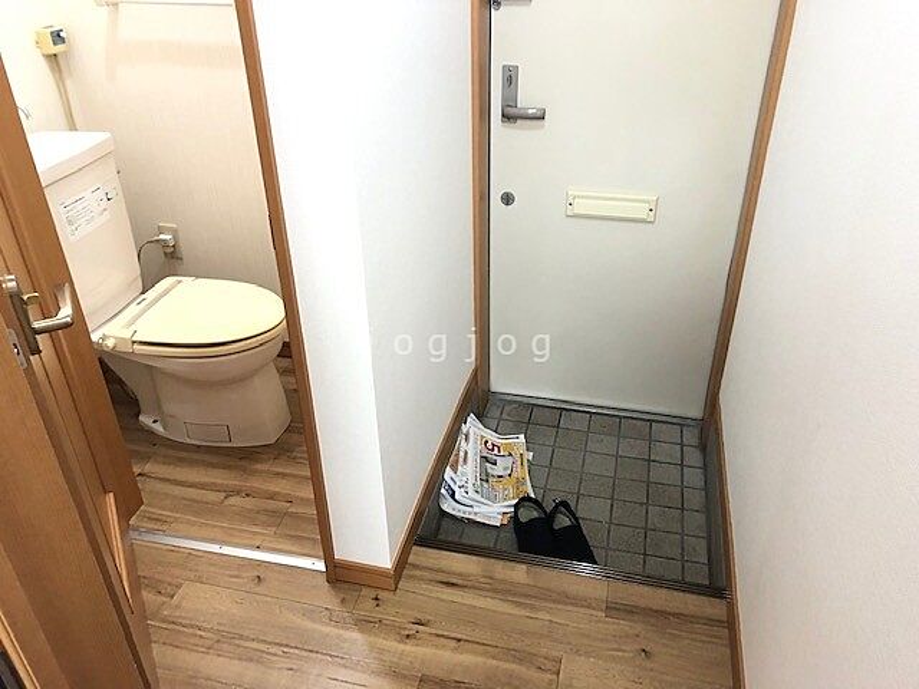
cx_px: 460
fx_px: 743
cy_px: 344
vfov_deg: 49.7
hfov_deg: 63.4
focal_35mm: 28
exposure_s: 1/17
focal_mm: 3.99
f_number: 1.8
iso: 80
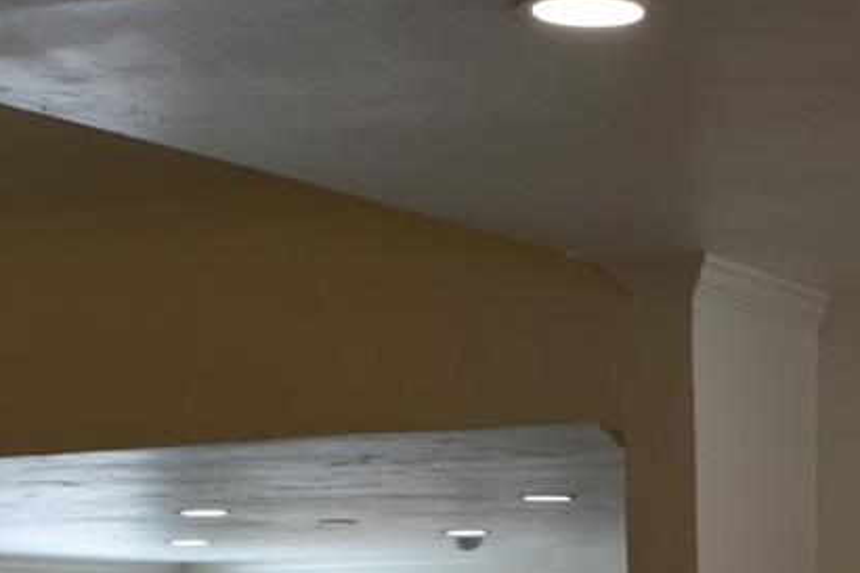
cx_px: 1103
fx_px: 3772
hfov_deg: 12.6
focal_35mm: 158
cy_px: 1012
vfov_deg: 8.4
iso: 400
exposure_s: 1/160
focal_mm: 27
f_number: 6.3
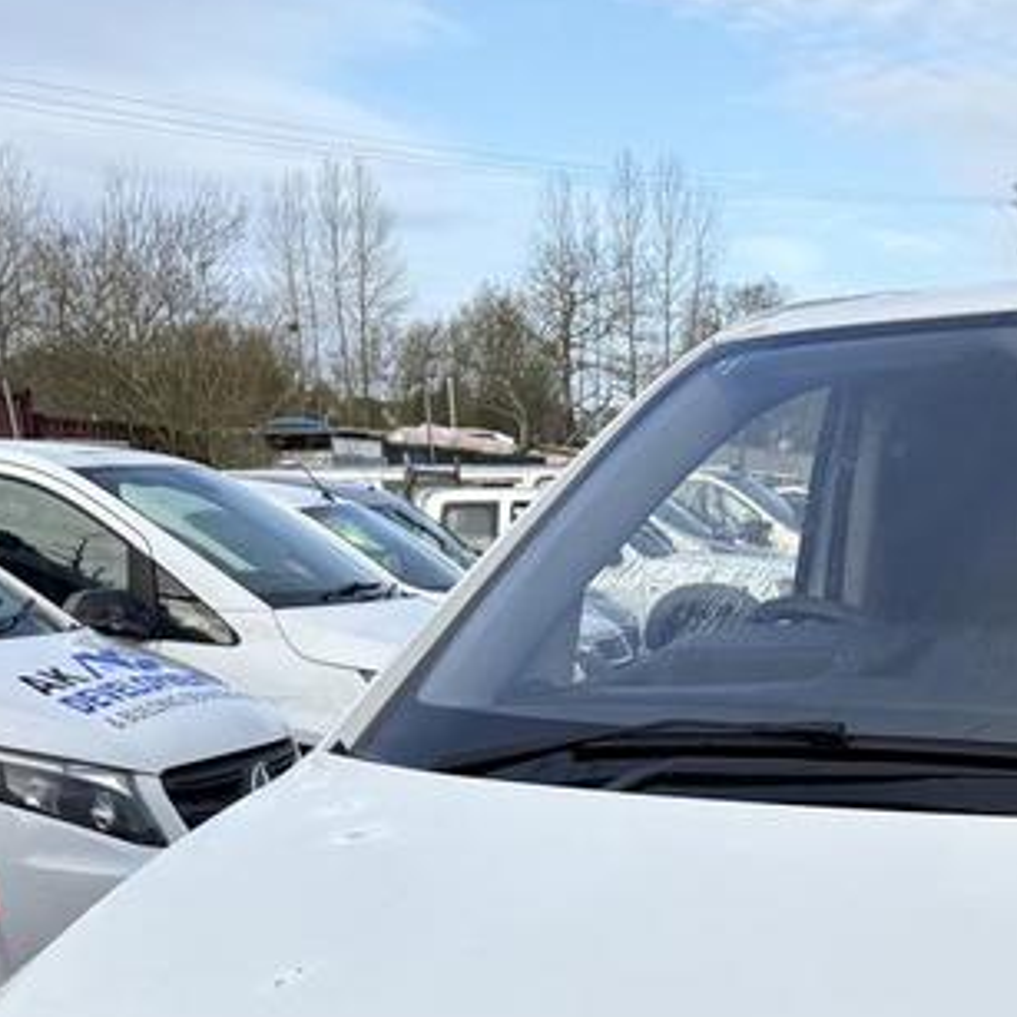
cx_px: 937
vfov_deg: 24.6
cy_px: 1014
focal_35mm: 67
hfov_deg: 24.9
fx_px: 2227
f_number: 1.6
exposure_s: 1/2208
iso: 50
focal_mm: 5.96
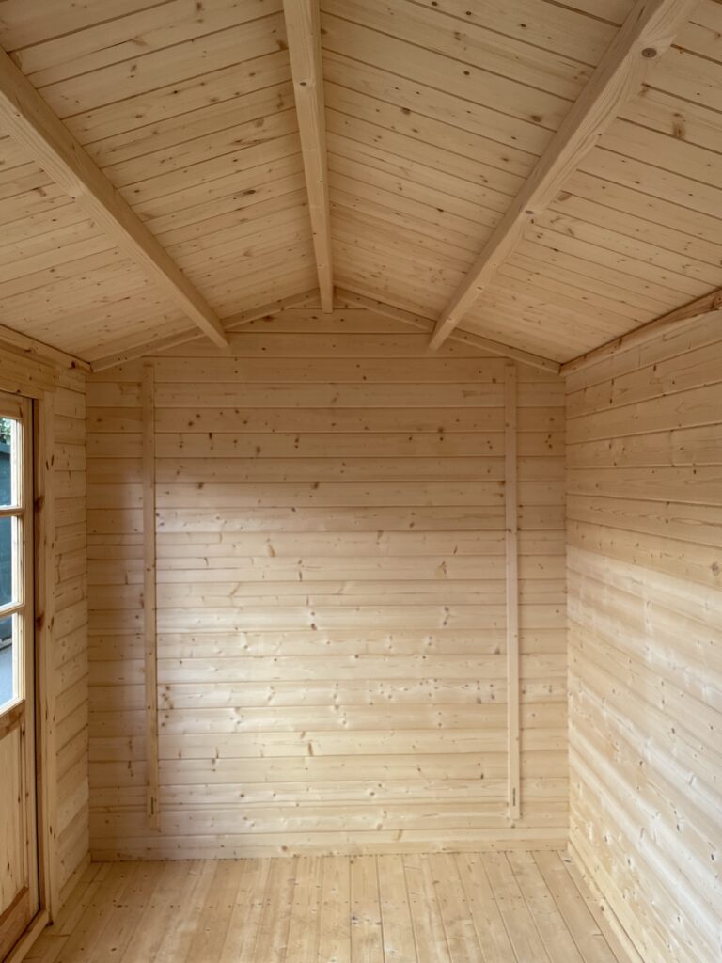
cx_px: 361
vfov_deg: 67.3
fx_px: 723
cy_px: 482
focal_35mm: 26
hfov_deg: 53.1
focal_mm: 4.2
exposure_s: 1/121
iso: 125
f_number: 1.6
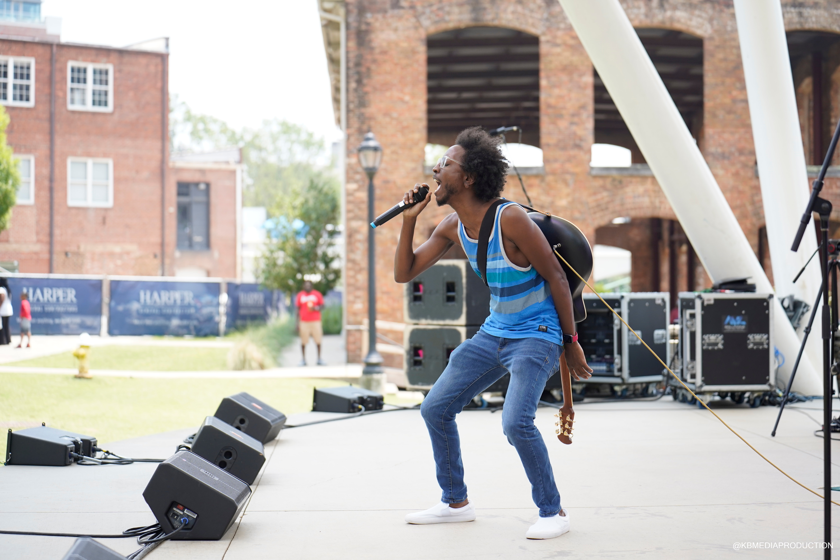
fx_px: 1633
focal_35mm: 70
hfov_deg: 28.8
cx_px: 420
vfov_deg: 19.5
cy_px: 280
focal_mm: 70
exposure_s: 1/1600
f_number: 3.2
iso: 500
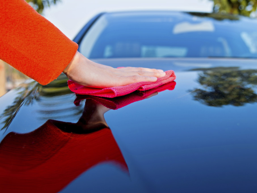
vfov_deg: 38.7
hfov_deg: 50.1
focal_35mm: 37
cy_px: 96
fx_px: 275
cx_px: 131
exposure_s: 1/250
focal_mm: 34
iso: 100
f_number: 4
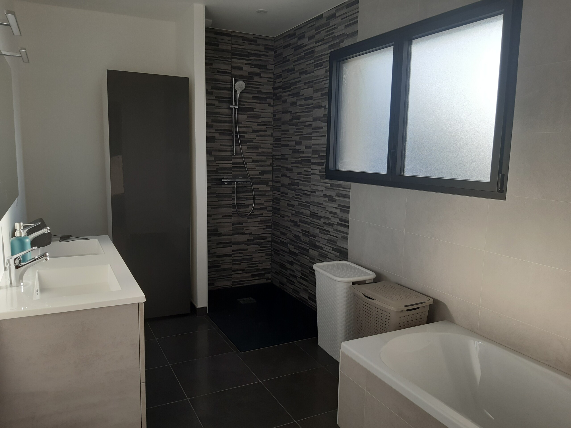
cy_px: 214
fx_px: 429
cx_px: 286
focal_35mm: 26
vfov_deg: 53.1
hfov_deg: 67.3
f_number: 1.7
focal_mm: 3.92
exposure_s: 1/368
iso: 40
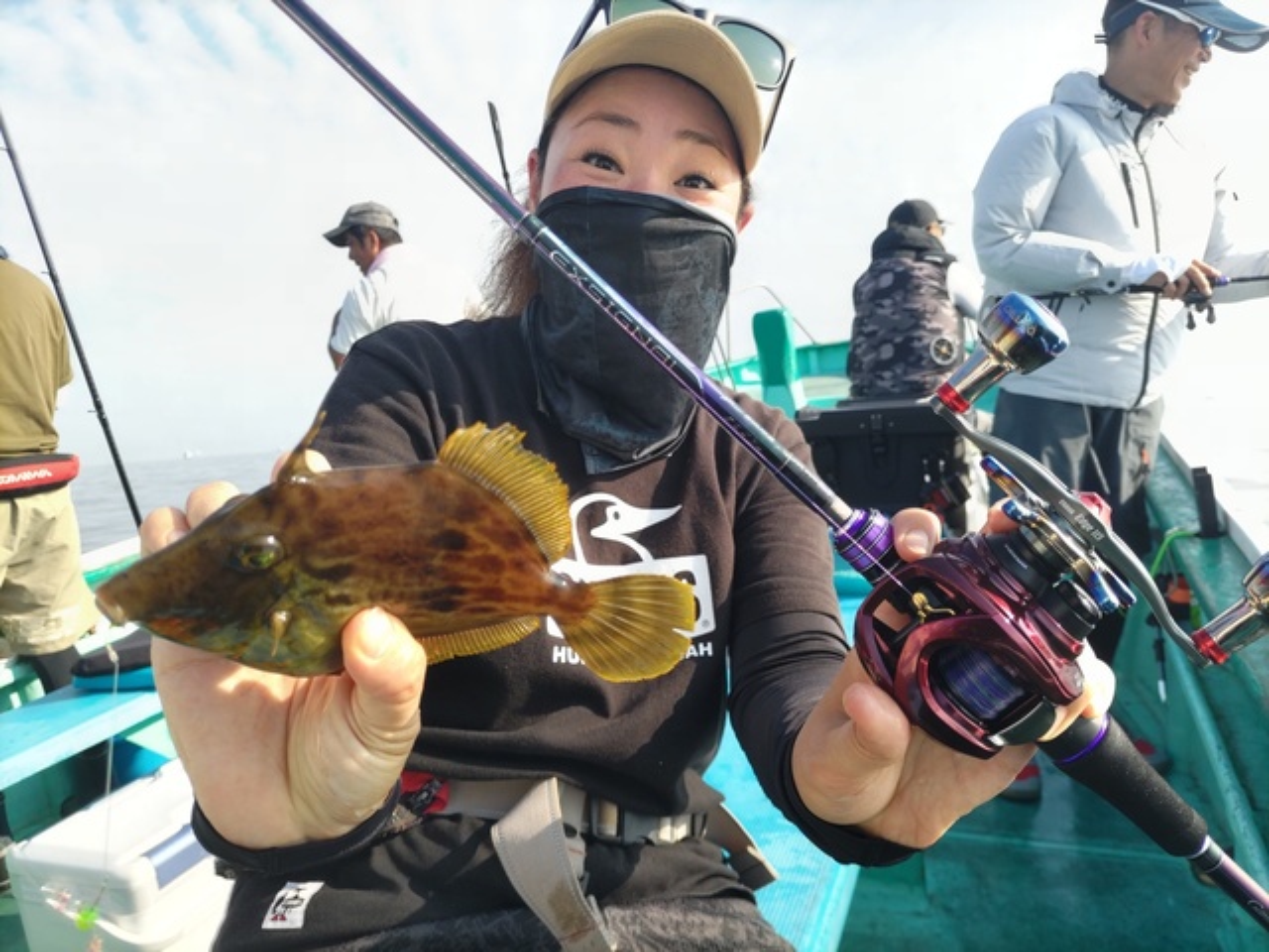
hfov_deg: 67.3
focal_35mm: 26
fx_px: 953
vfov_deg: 53.1
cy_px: 476
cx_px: 634
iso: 50
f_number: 1.79
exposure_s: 1/278
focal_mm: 4.8
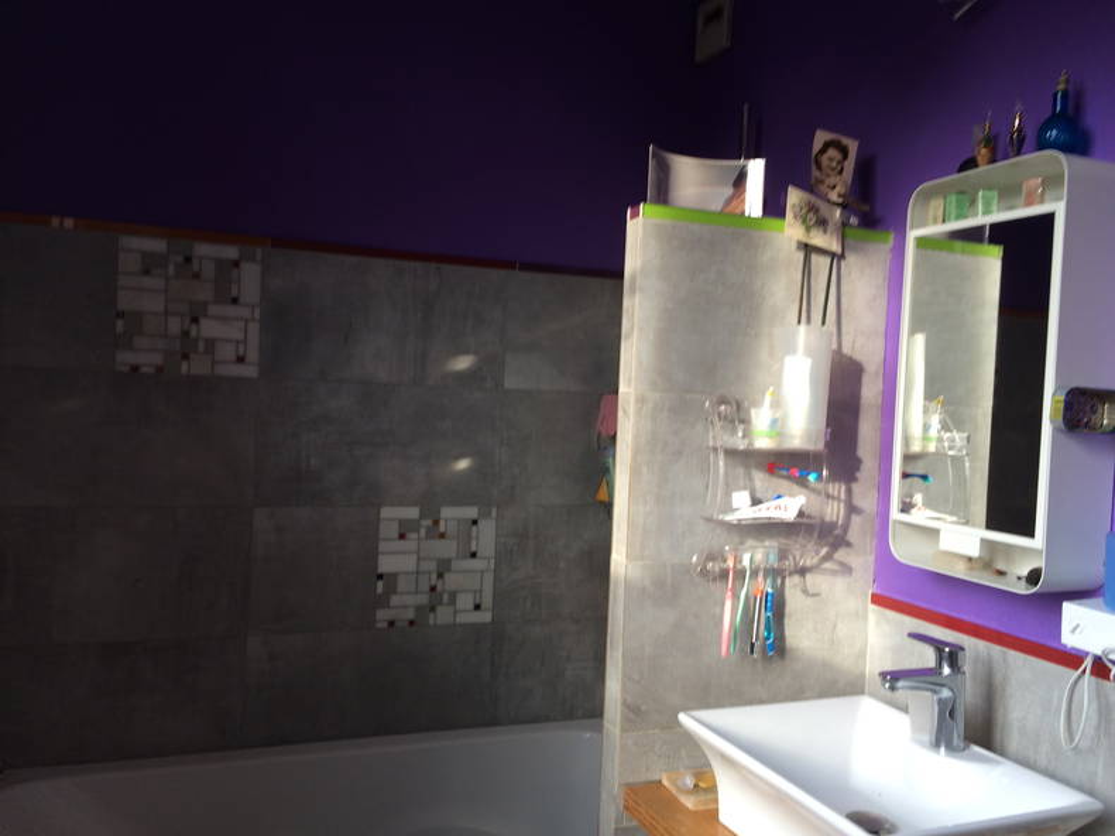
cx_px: 558
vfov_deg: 48.2
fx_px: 934
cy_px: 418
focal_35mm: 29
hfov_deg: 61.7
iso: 40
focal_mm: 4.15
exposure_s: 1/50
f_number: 2.2
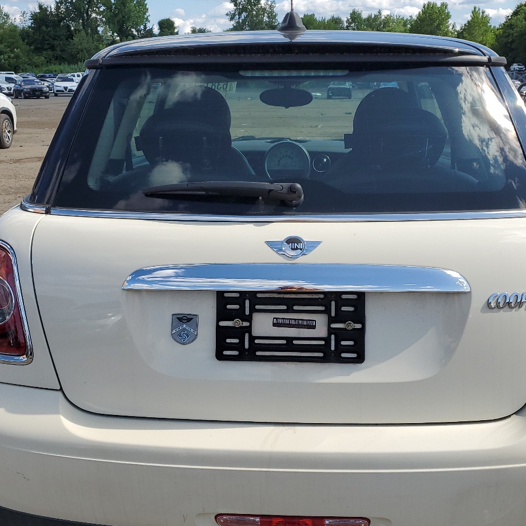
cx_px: 272
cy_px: 284
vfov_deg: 41.8
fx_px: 688
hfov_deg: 41.9
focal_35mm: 40
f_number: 1.5
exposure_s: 1/3333
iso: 50
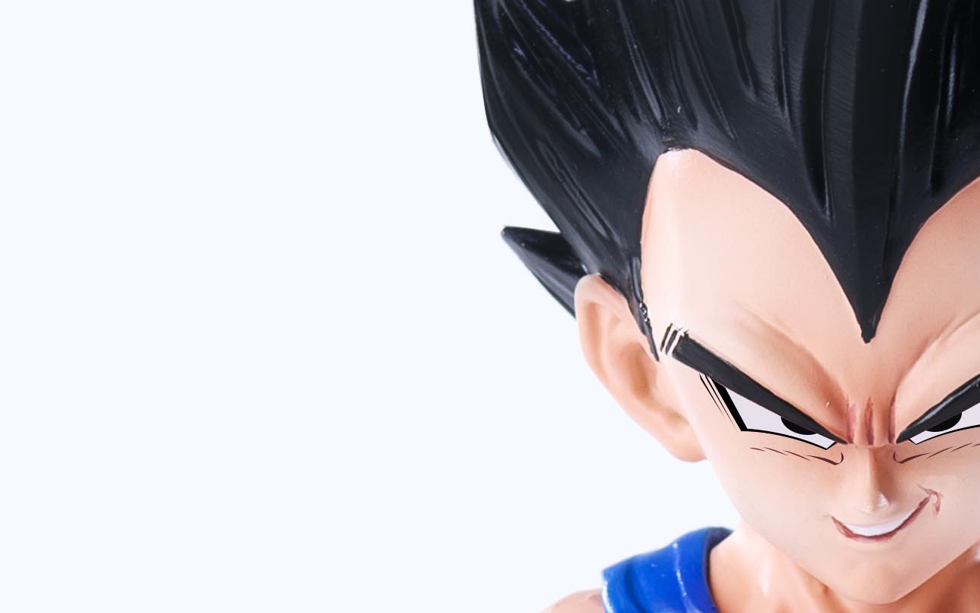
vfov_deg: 2.6
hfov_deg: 4.2
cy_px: 514
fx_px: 13355
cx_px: 1627
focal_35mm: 500
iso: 100
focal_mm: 105
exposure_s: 1/10
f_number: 18
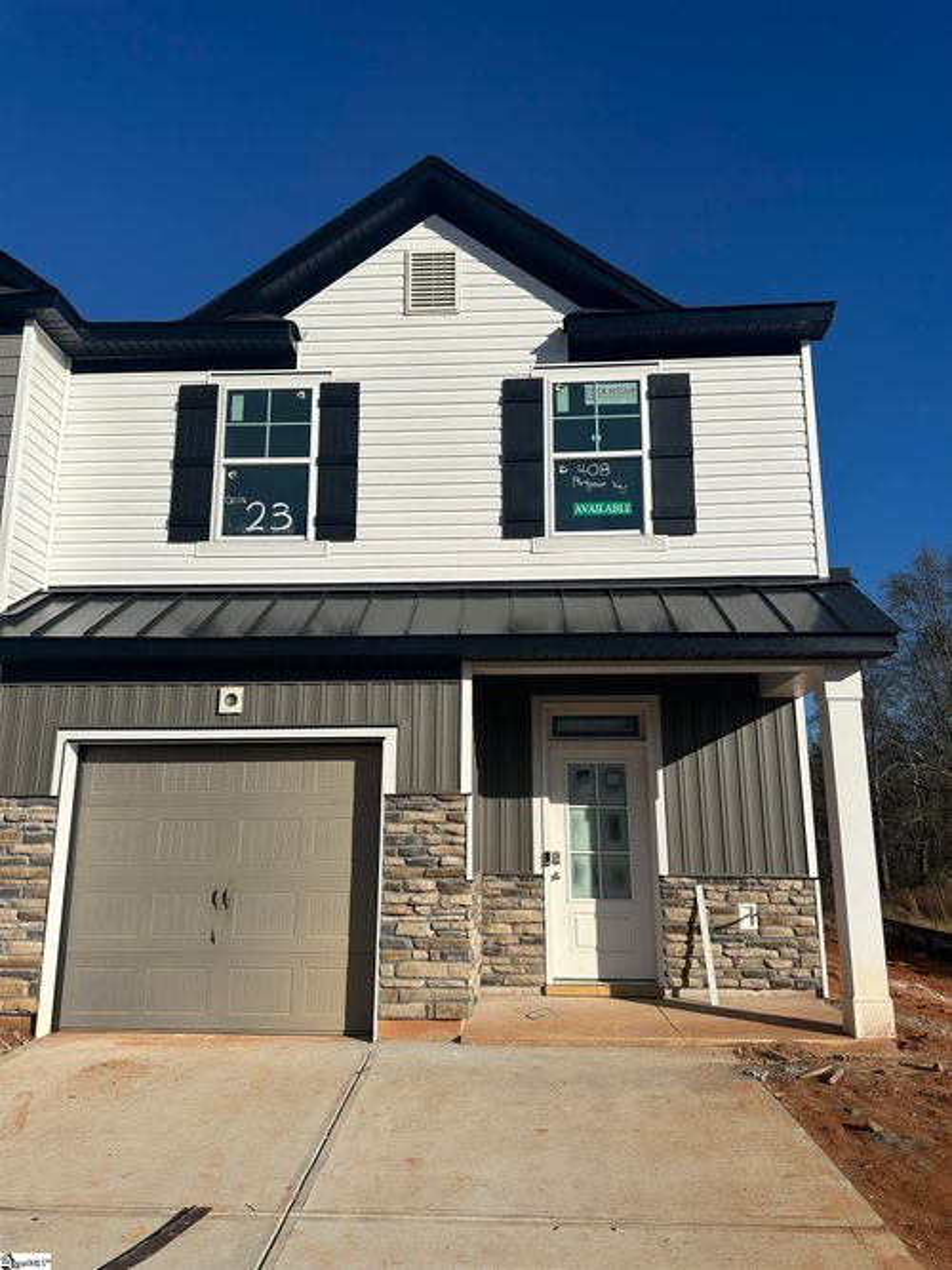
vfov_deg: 71.6
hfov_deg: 56.8
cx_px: 476
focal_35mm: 24
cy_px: 635
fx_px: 880
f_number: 1.78
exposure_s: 1/9709
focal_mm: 6.86
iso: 80
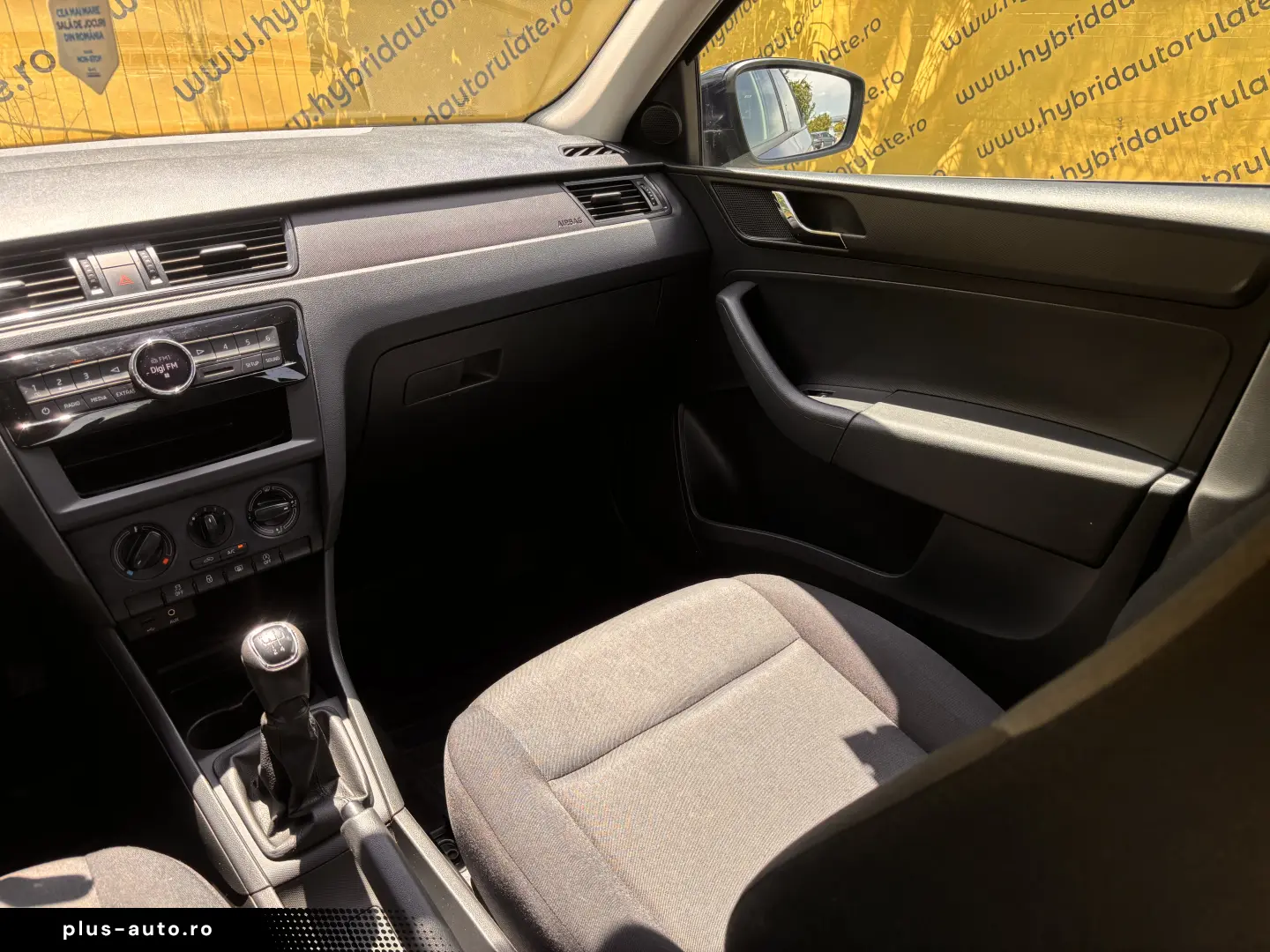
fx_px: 954
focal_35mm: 26
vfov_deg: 53.1
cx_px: 635
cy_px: 476
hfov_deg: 67.3
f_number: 1.6
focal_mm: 5.96
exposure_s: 1/312
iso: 50
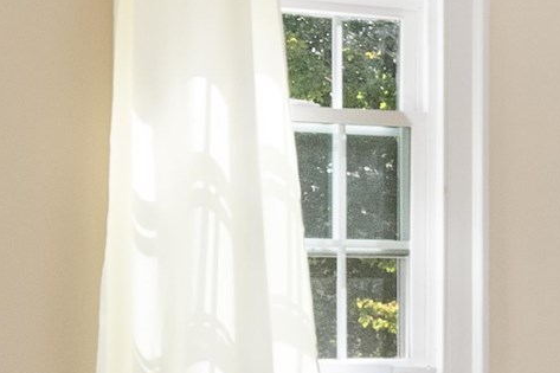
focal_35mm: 104
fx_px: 1617
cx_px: 793
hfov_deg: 17.9
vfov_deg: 13.0
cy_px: 353
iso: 500
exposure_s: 1/25
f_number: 5.6
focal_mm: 11
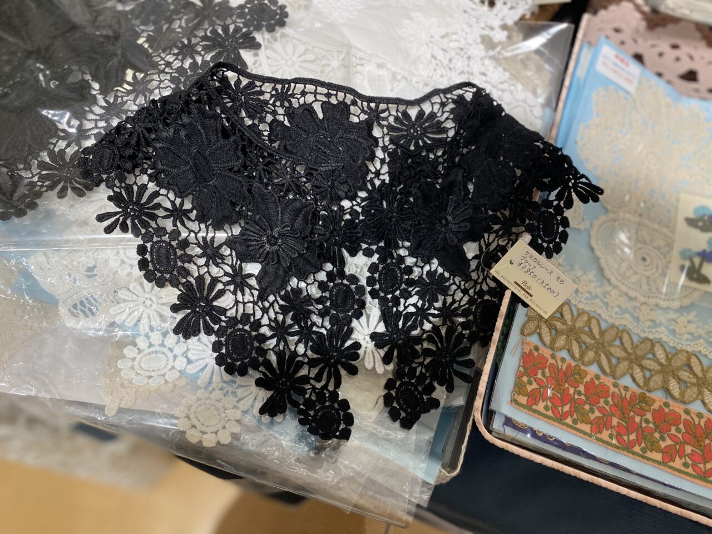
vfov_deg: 53.1
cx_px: 356
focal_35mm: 26
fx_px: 535
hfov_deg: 67.3
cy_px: 267
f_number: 1.8
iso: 100
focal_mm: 4.25
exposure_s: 1/100
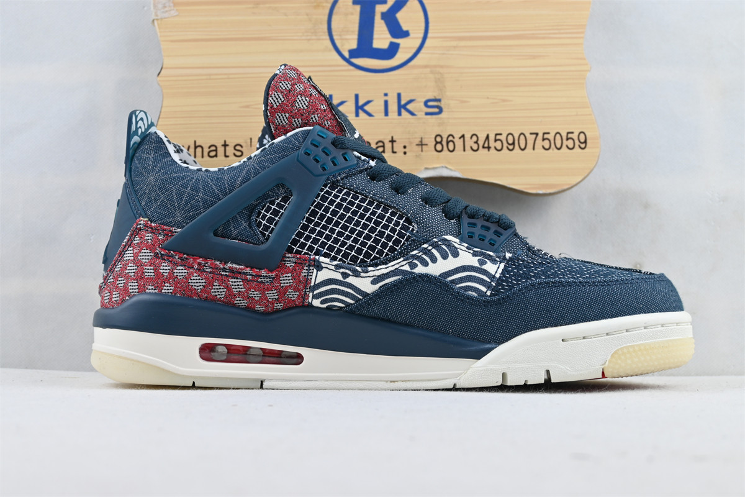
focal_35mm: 45
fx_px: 931
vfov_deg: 29.9
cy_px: 248
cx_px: 372
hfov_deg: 43.6
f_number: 4.8
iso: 100
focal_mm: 30
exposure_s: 1/50
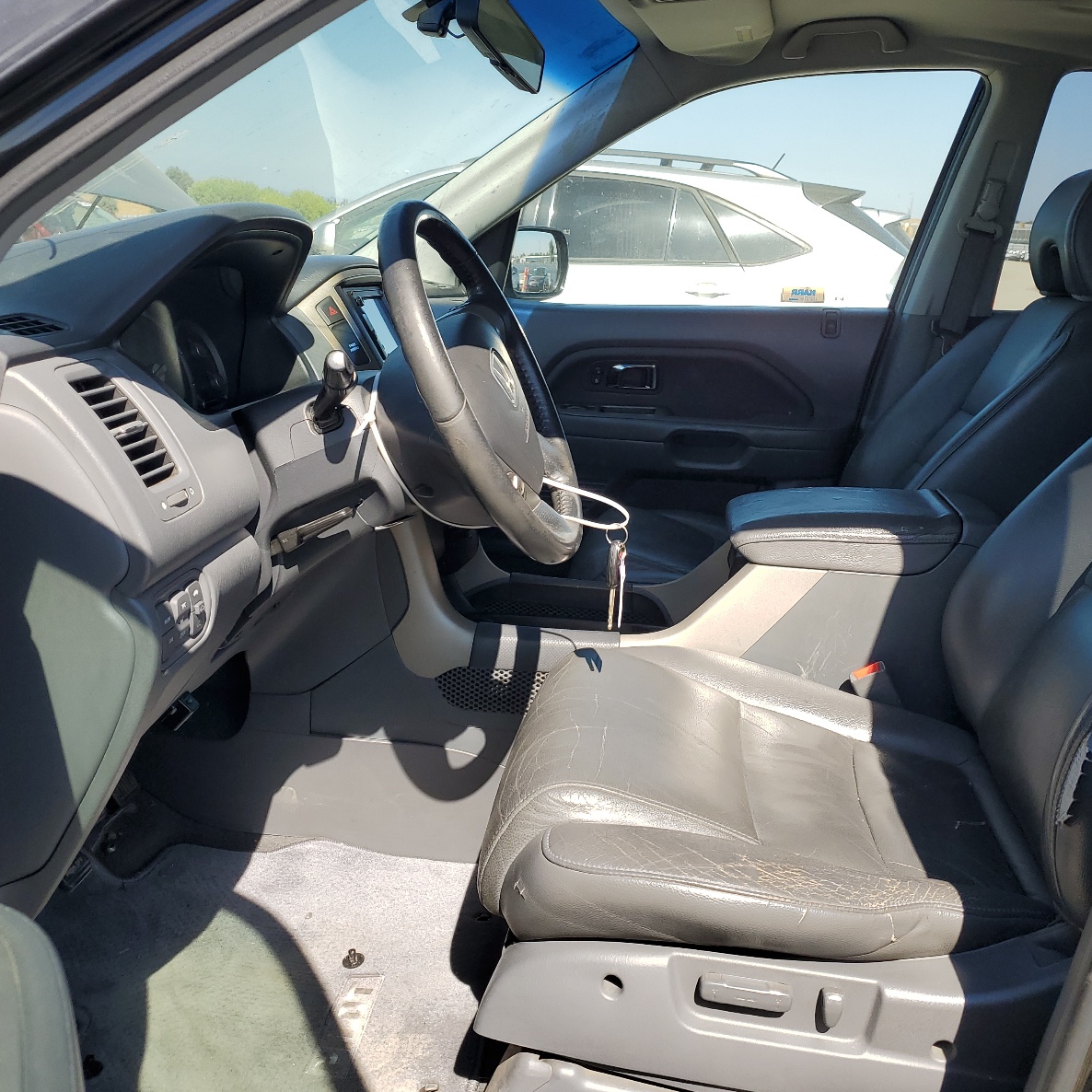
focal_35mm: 31
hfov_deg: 52.4
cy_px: 543
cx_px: 605
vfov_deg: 52.5
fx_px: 1106
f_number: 1.5
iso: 50
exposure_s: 1/1250
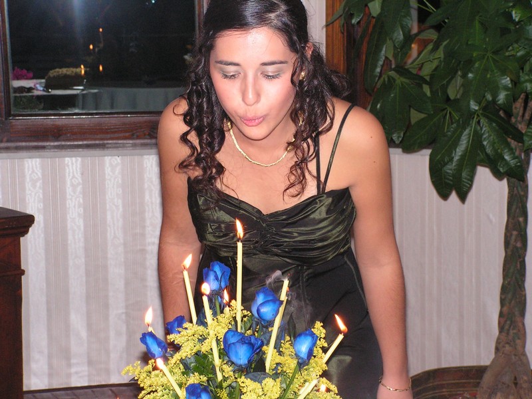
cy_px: 200
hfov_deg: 20.9
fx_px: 1445
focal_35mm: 94
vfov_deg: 15.7
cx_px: 266
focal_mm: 15.8
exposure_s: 1/100
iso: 200
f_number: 3.3
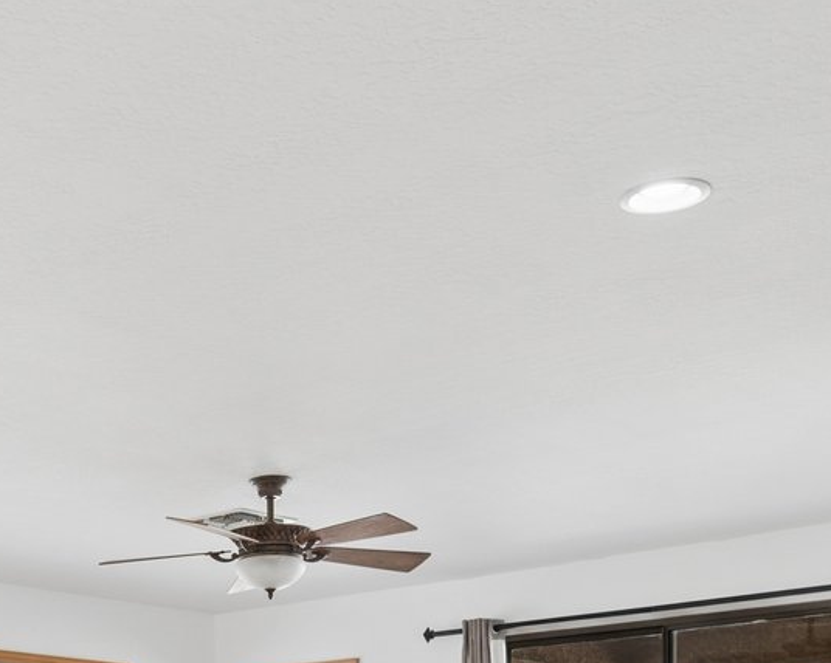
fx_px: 1543
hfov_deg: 28.5
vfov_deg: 22.0
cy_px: 842
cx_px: 28
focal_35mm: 63
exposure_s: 1/100
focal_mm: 17.5
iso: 320
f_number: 8
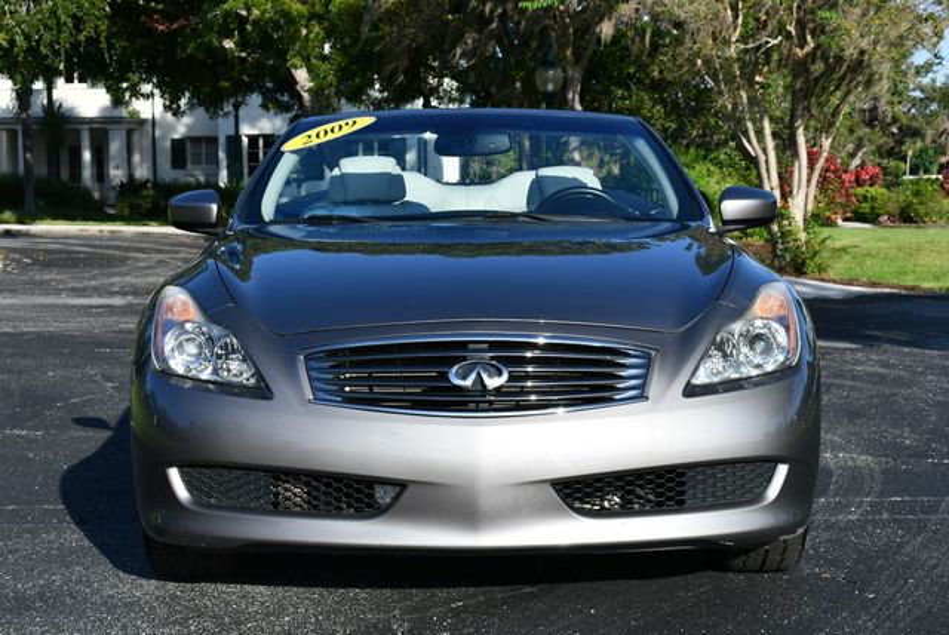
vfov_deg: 19.0
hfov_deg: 28.0
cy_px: 318
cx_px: 474
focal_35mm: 72
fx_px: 1900
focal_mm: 36
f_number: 8
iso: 100
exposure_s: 1/320
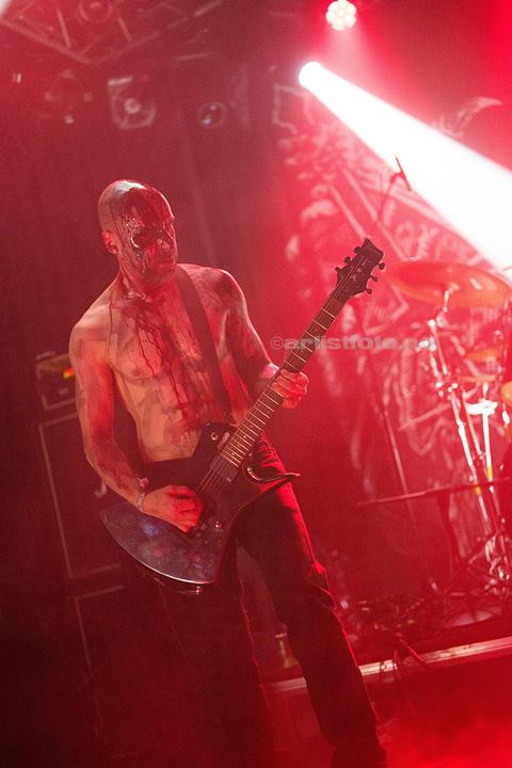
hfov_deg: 27.0
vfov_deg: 39.6
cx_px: 256
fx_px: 1067
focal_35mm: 50
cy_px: 384
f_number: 1.8
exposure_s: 1/640
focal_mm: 50
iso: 1600
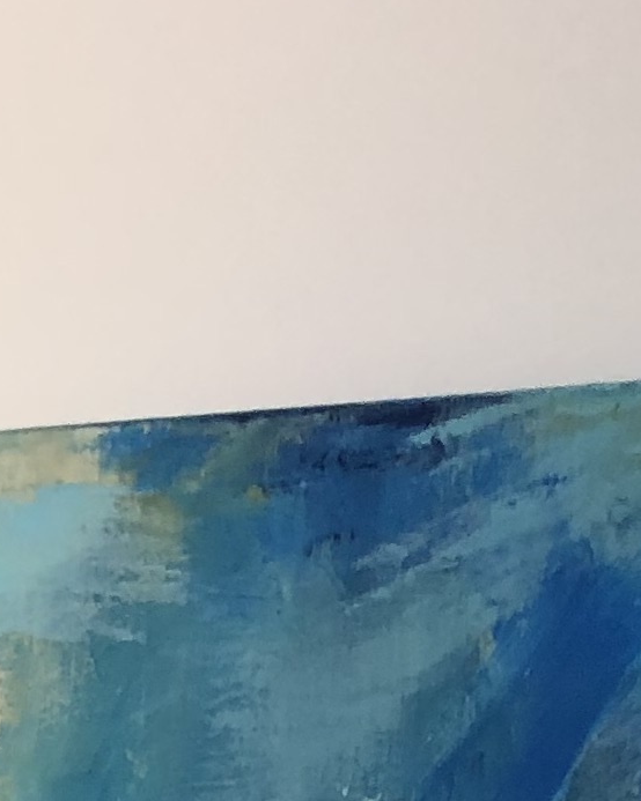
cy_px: 2300
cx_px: 493
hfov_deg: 9.7
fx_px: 3772
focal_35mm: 159
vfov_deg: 9.7
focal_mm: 3.99
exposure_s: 1/40
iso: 25
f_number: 1.8
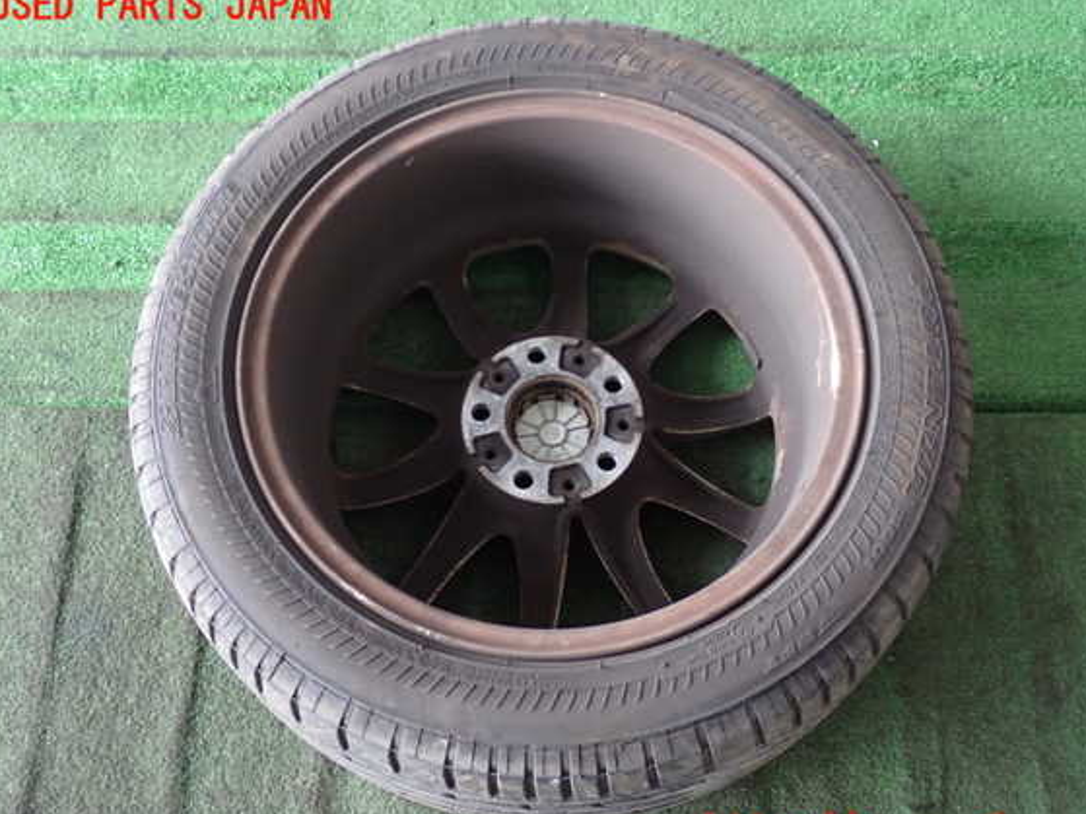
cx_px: 561
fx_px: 1380
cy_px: 420
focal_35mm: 44
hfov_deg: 42.9
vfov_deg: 32.9
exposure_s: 1/20
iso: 800
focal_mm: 7.31
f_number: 2.8
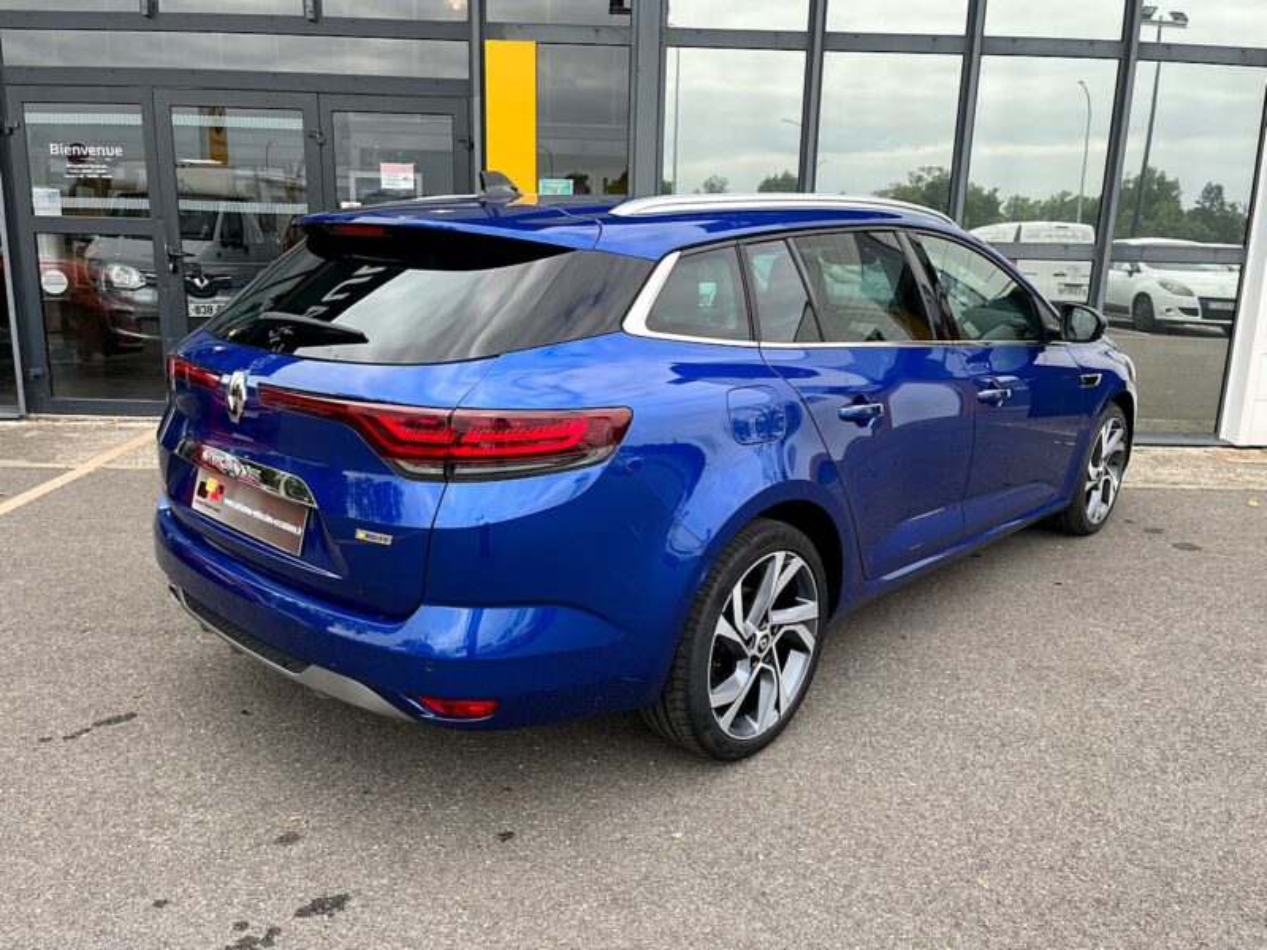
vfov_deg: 53.1
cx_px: 634
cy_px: 475
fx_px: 952
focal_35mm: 26
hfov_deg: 67.3
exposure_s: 1/418
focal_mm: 5.1
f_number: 1.6
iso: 50
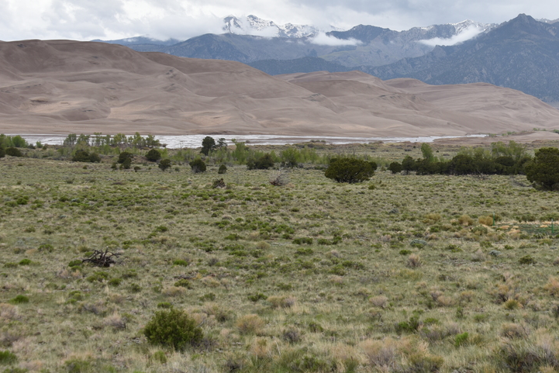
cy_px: 150
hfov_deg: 27.7
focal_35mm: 71
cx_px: 464
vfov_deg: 19.2
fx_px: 1103
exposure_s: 1/250
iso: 100
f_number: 8
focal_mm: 40
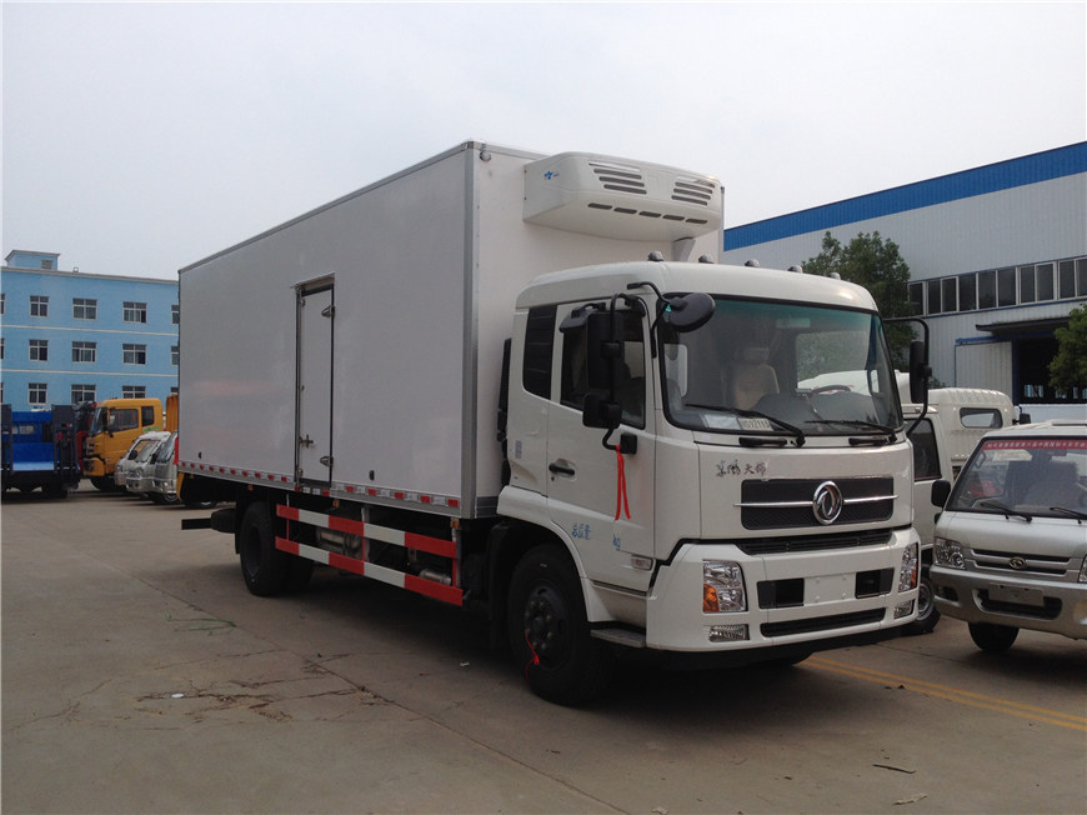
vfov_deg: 40.7
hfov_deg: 52.6
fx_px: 1099
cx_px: 544
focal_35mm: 35
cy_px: 408
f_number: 2.4
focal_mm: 4.28
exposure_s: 1/890
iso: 50
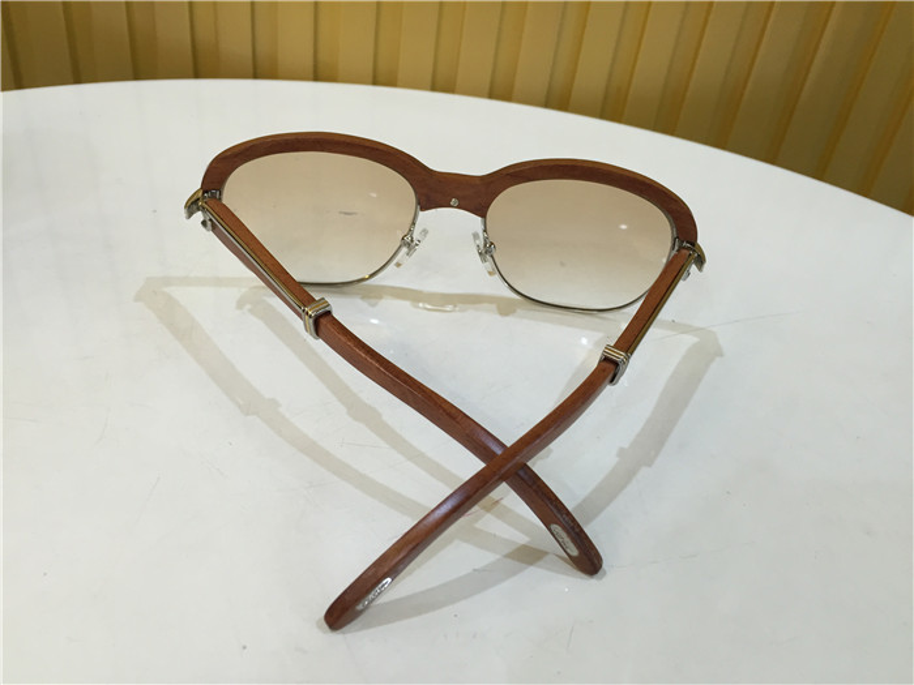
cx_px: 457
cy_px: 342
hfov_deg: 61.7
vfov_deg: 48.2
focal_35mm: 29
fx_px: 766
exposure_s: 1/33
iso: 100
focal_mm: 4.15
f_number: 2.2
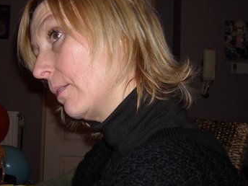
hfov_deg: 31.2
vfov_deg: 24.0
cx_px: 68
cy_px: 77
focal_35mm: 61
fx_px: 437
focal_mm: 5.7
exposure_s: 1/60
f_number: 2.8
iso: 200
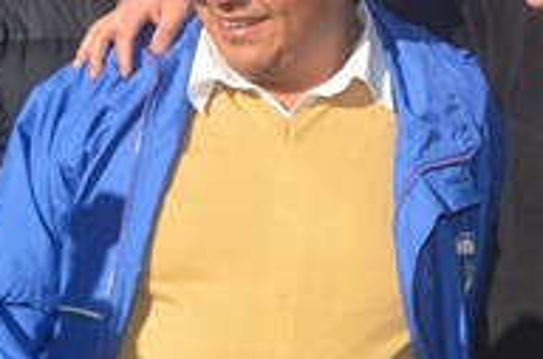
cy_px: 13
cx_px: 568
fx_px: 1475
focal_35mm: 98
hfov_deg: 20.1
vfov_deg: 13.7
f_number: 8
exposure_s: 1/250
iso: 100
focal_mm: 28
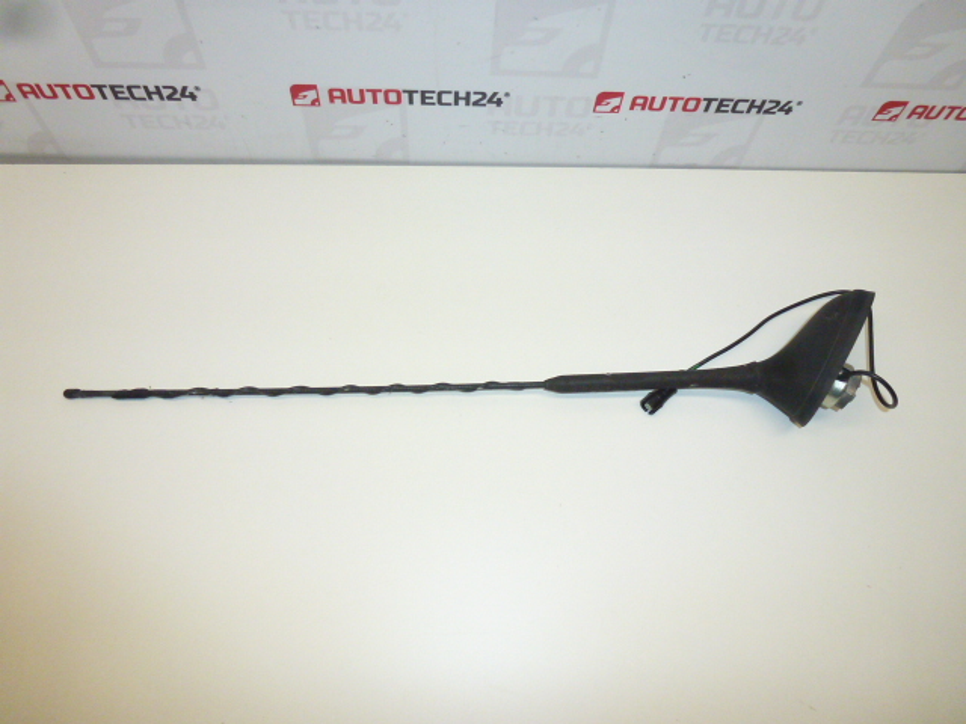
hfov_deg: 71.6
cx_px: 483
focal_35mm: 24
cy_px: 362
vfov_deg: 56.8
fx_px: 670
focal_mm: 4.3
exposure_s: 1/640
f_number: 3.3
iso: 400
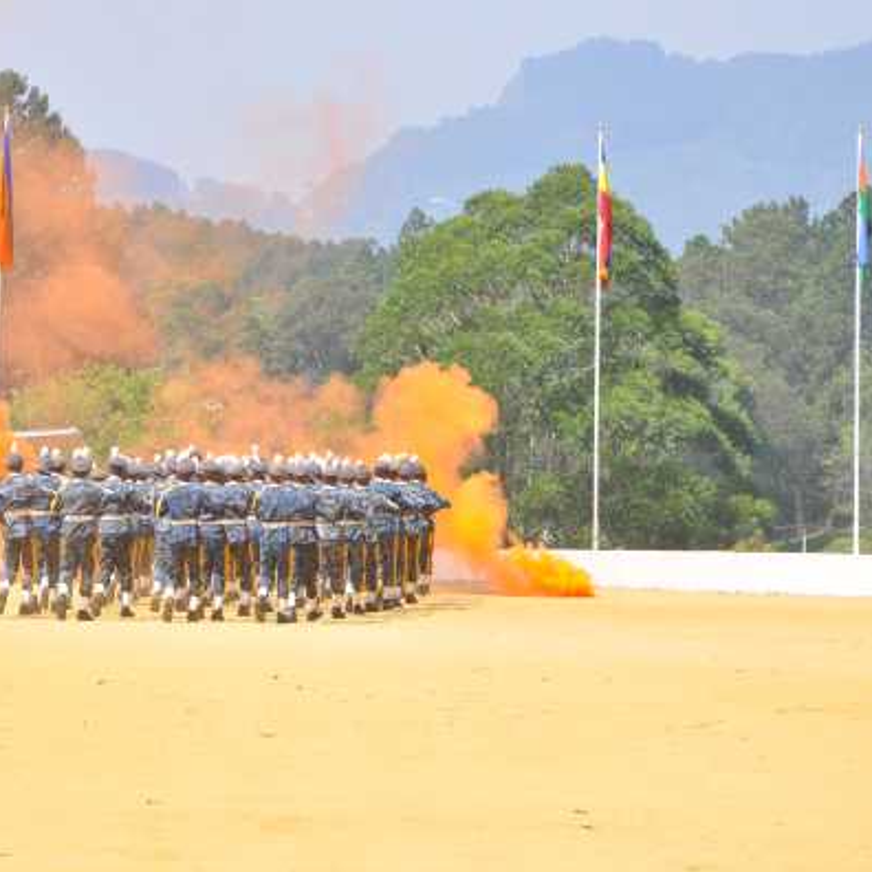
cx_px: 286
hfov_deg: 8.6
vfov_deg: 8.6
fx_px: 5775
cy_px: 436
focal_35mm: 203
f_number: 11
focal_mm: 105
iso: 200
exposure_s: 1/160
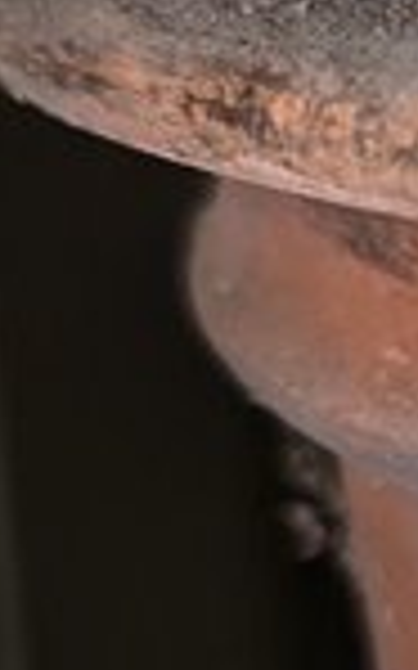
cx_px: 1553
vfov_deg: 10.7
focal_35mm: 194
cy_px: 704
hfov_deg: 5.9
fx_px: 3539
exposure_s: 1/60
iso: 43
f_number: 1.68
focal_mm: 6.9
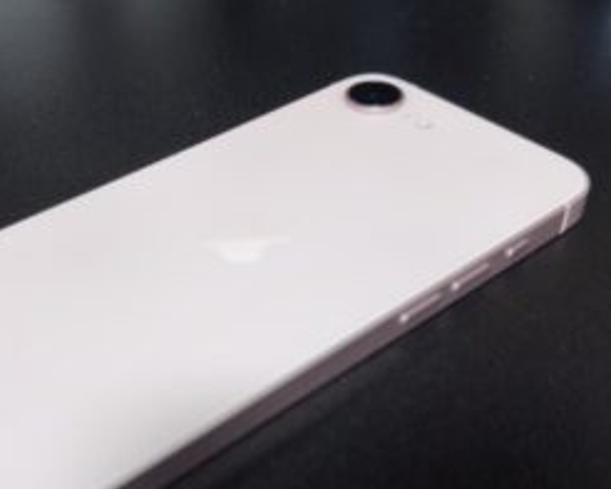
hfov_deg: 39.9
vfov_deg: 32.5
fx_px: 832
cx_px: 211
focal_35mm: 46
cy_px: 325
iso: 500
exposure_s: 1/55
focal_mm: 6.57
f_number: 1.6
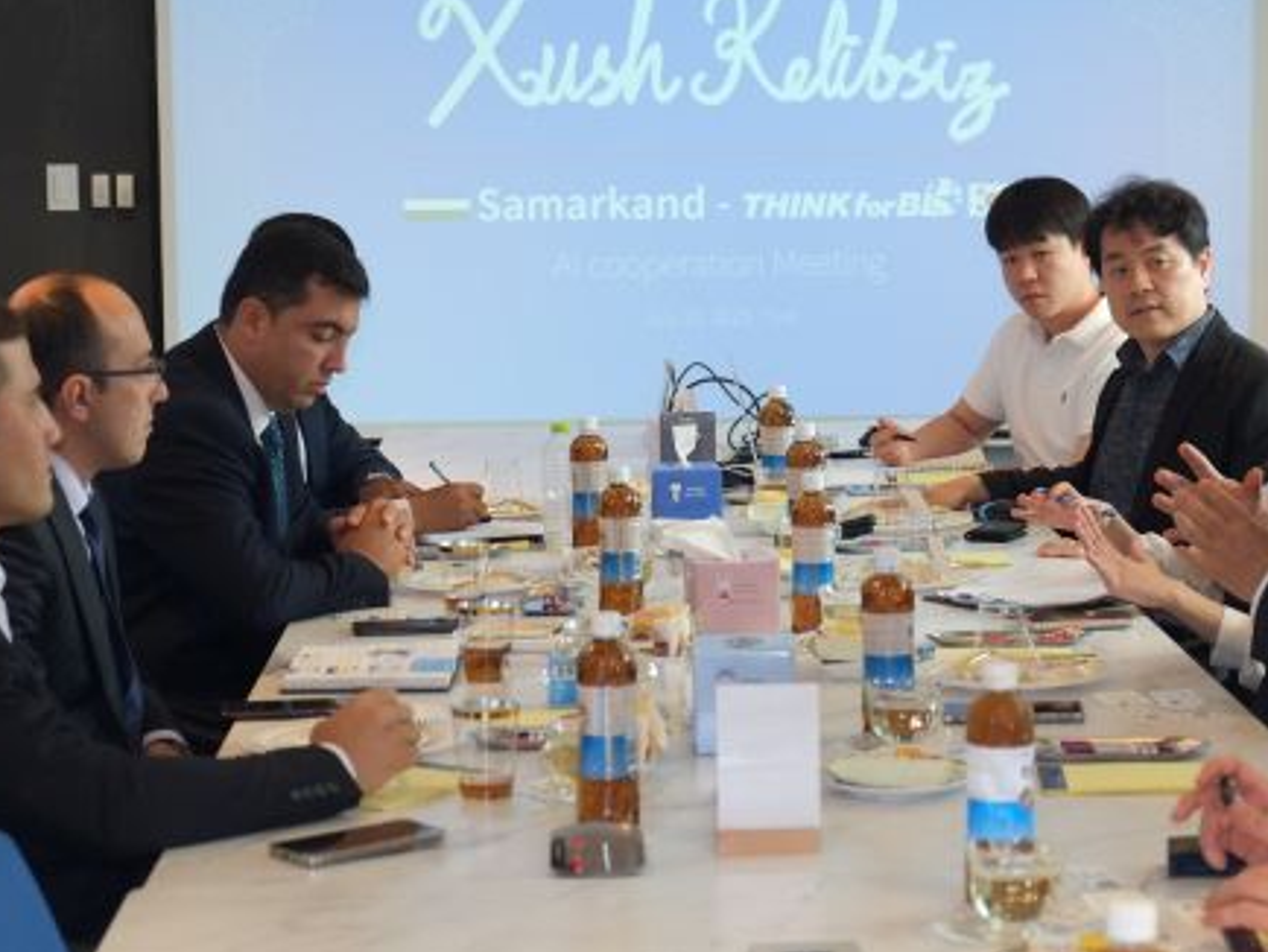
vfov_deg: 17.4
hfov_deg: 23.0
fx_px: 3115
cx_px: 745
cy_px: 385
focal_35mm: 85
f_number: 4
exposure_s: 1/125
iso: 1600
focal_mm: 42.5
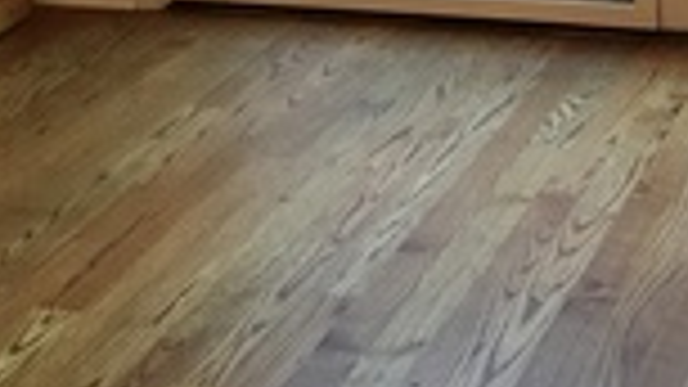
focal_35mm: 99
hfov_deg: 20.9
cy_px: -333
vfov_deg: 11.3
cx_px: 679
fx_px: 1806
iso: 64
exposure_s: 1/30
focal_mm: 4.15
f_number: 2.2
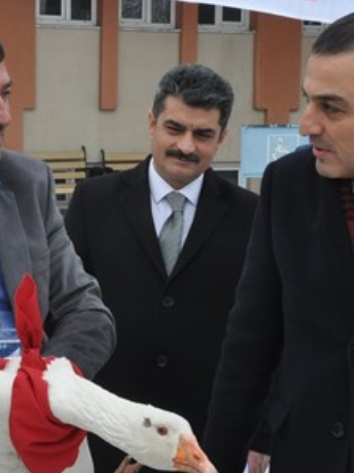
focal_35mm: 94
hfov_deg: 15.7
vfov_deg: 20.9
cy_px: 252
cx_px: 100
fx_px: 1283
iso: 1250
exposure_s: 1/250
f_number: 16
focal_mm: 30
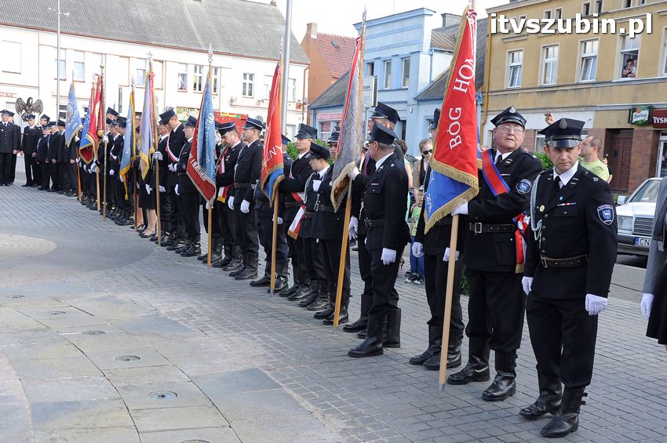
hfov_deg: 46.4
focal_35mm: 42
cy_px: 222
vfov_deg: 31.8
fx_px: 777
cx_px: 334
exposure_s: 1/250
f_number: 8
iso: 400
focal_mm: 28
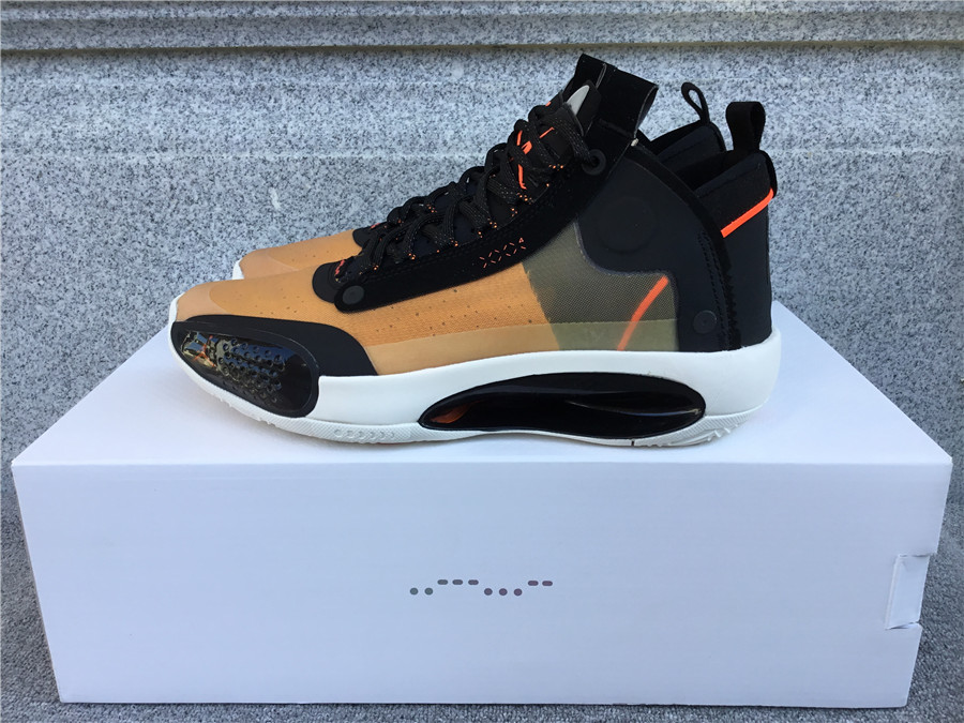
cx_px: 482
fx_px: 863
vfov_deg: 45.4
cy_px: 362
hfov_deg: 58.4
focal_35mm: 31
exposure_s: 1/213
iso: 25
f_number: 2.4
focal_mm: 3.3
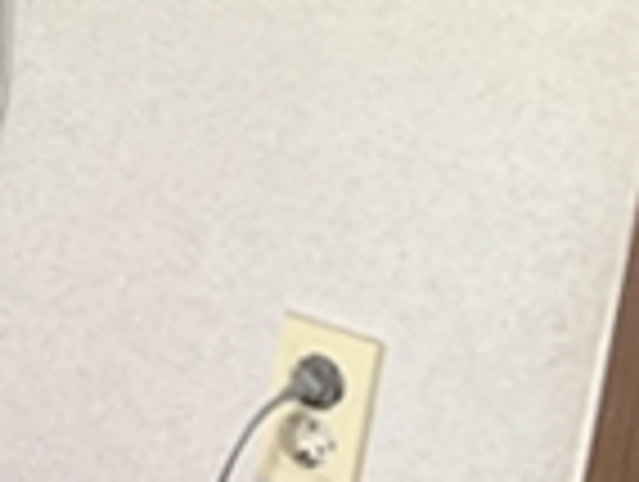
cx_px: -1616
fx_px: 3458
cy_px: 45
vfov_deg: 7.9
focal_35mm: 187
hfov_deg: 8.1
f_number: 1.6
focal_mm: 5.1
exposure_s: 1/121
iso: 125
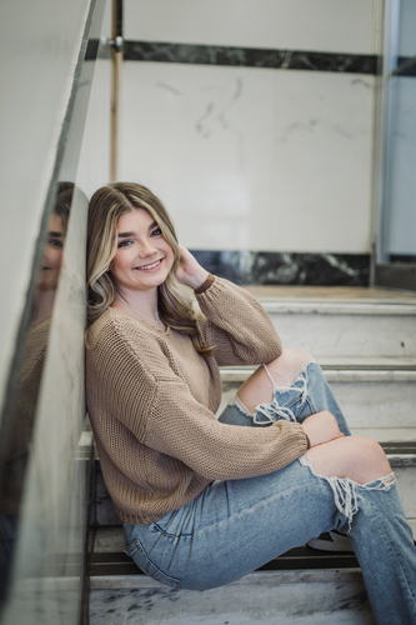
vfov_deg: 54.5
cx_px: 208
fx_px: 607
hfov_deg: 37.8
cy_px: 312
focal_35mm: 35
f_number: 1.8
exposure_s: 1/125
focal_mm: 35
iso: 160
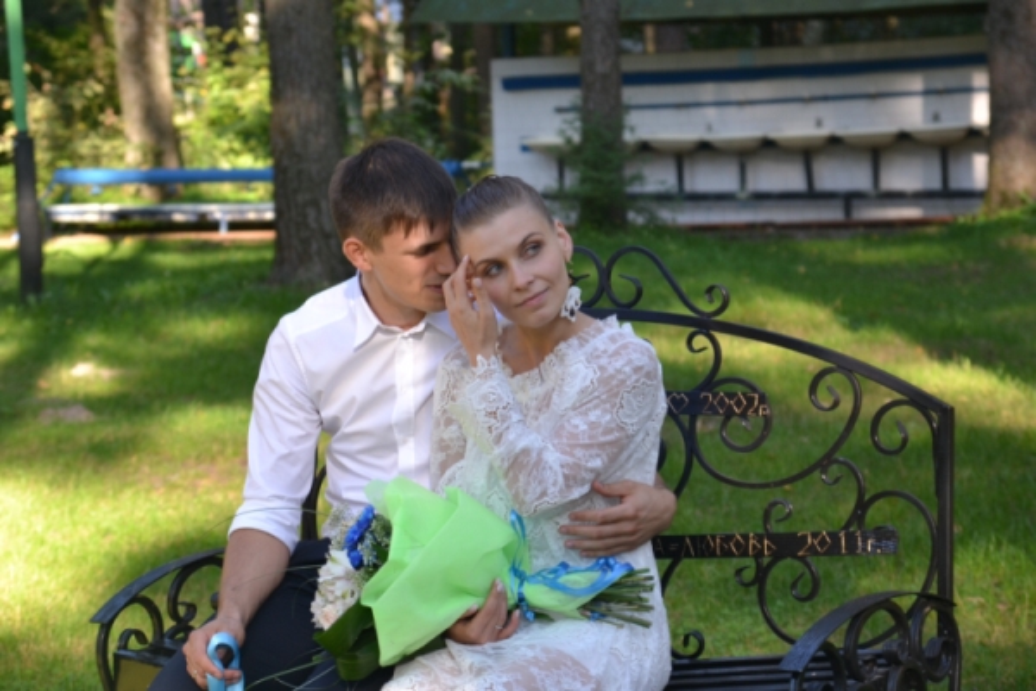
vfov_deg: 13.0
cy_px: 346
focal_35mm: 105
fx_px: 3021
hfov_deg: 19.5
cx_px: 518
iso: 200
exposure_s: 1/80
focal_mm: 70
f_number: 5
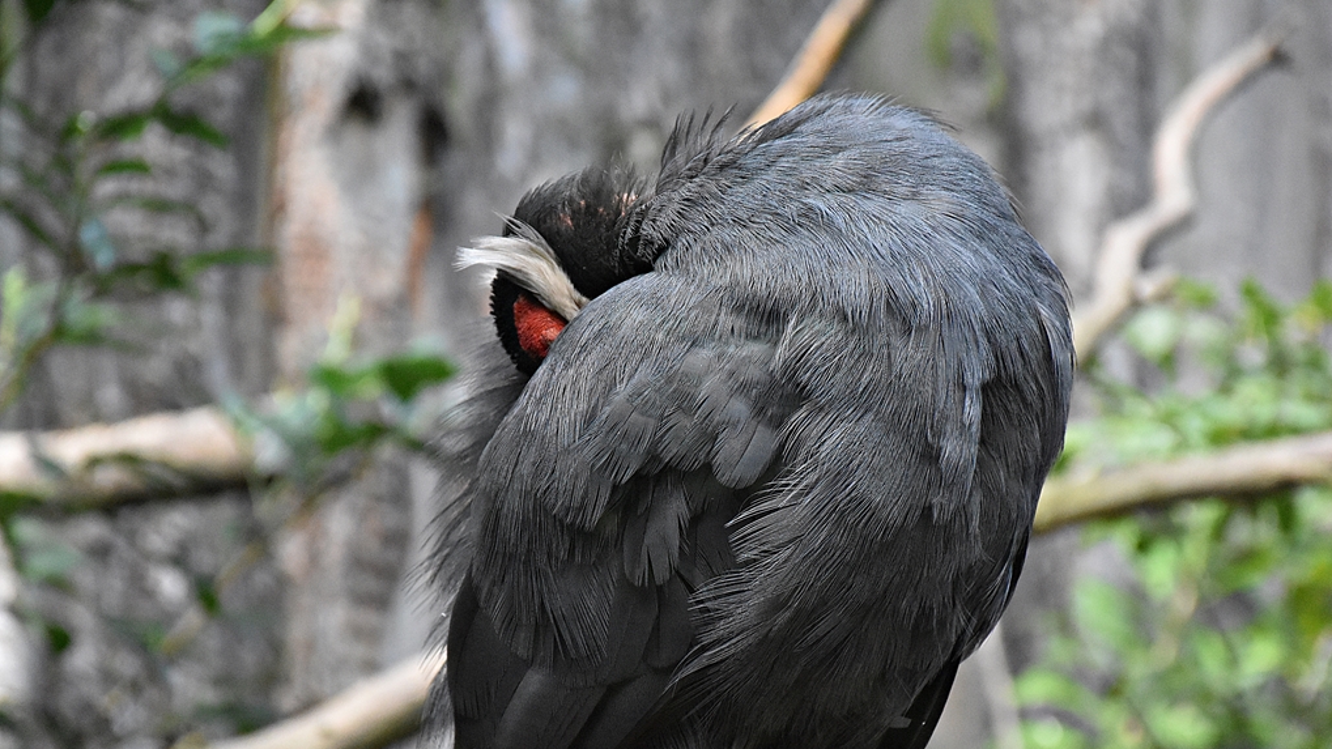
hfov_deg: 9.8
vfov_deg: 5.5
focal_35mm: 221
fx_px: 7805
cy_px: 444
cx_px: 667
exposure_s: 1/500
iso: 4500
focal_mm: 140
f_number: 5.6
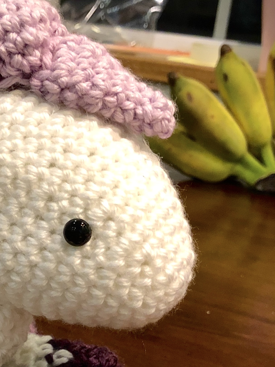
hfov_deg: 20.5
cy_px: 290
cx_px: 12
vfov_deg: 27.3
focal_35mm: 70
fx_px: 741
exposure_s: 1/15
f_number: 1.8
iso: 100
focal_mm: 3.99
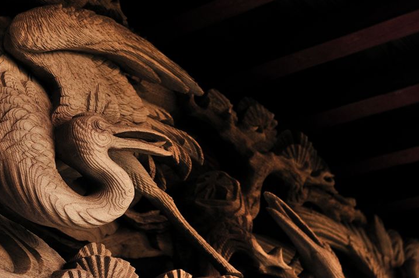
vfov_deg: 18.1
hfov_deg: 27.0
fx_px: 868
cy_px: 85
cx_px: 155
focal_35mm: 75
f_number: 4.5
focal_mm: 35
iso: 200
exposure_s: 1/60
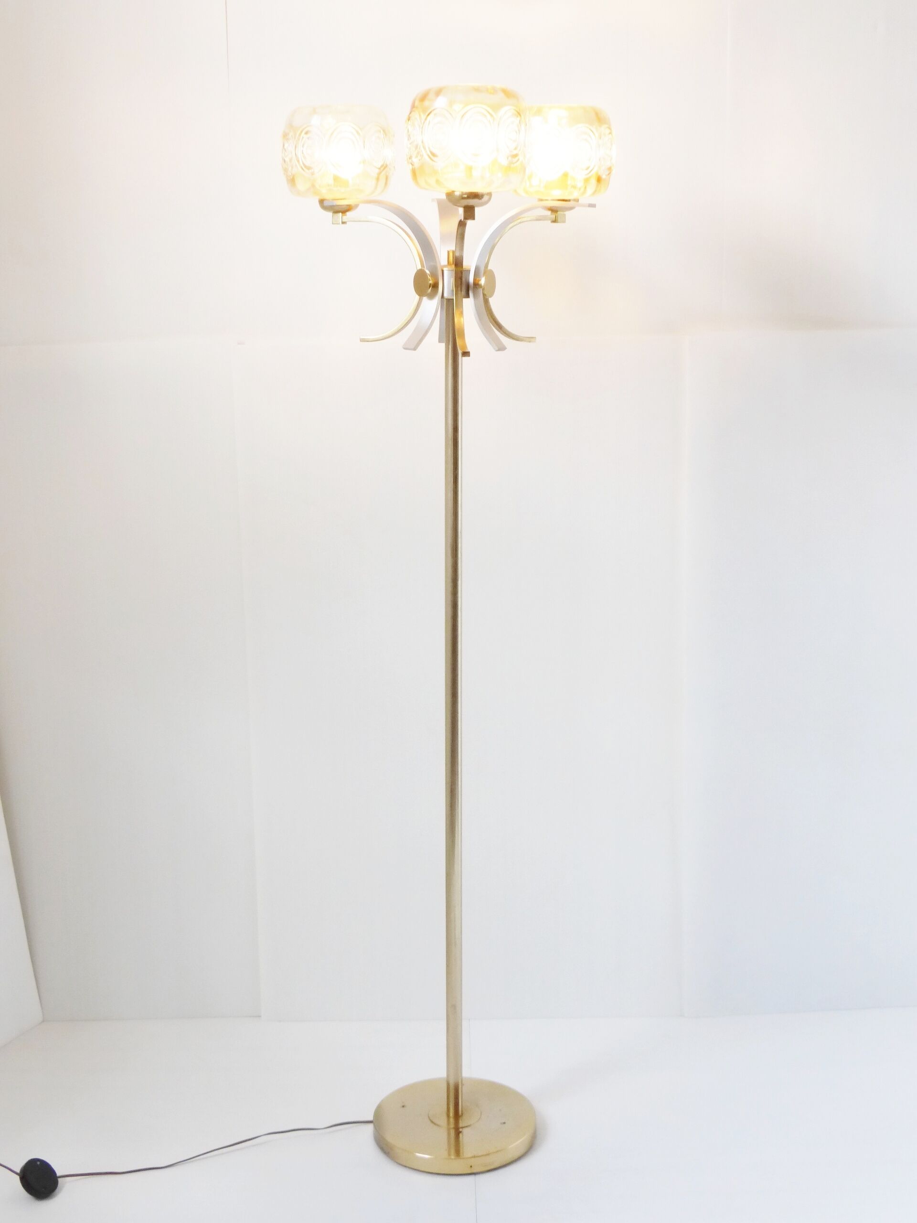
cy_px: 612
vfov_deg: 38.9
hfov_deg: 29.7
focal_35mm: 49
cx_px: 458
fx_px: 1731
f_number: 4.2
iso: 160
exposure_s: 1/60
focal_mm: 8.5
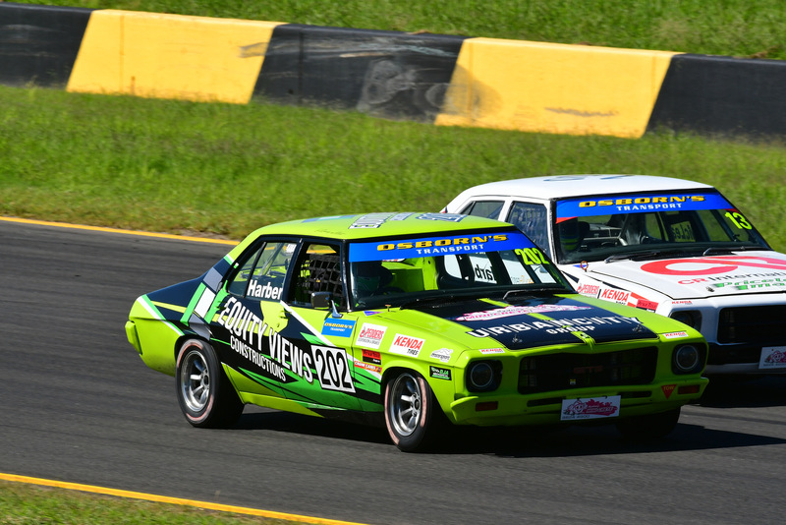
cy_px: 262
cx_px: 393
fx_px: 12449
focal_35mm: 570
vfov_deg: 2.4
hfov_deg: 3.6
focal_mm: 380
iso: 500
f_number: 13
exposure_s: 1/640
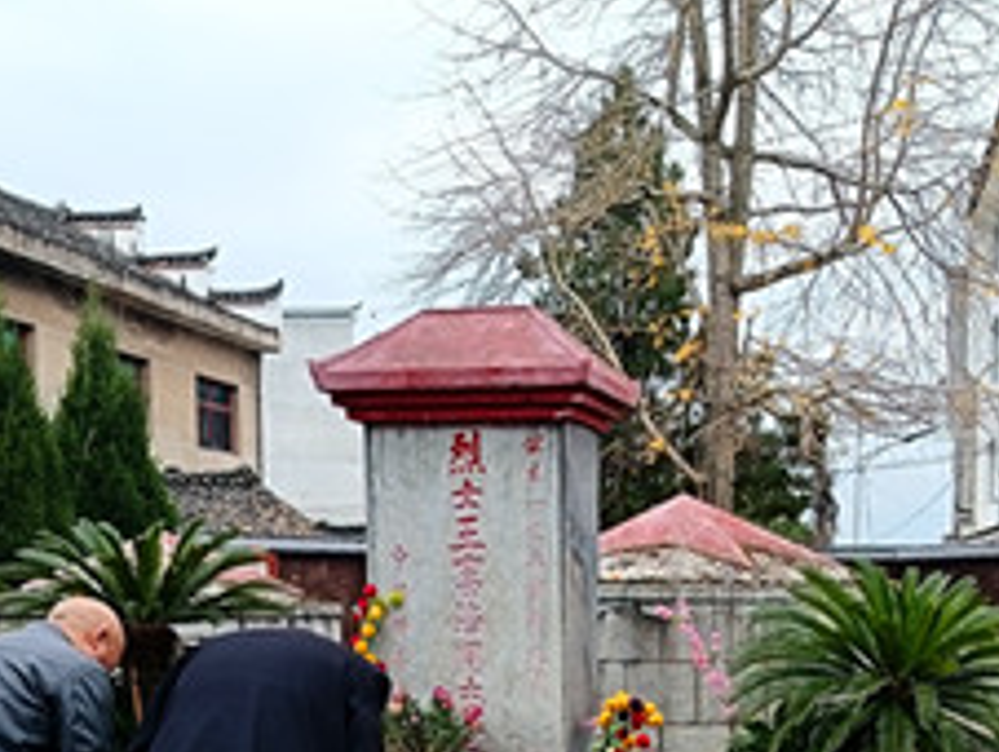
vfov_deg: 26.3
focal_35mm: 53
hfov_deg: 35.8
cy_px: 737
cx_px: 672
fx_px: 1531
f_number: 1.75
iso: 101
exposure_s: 1/121
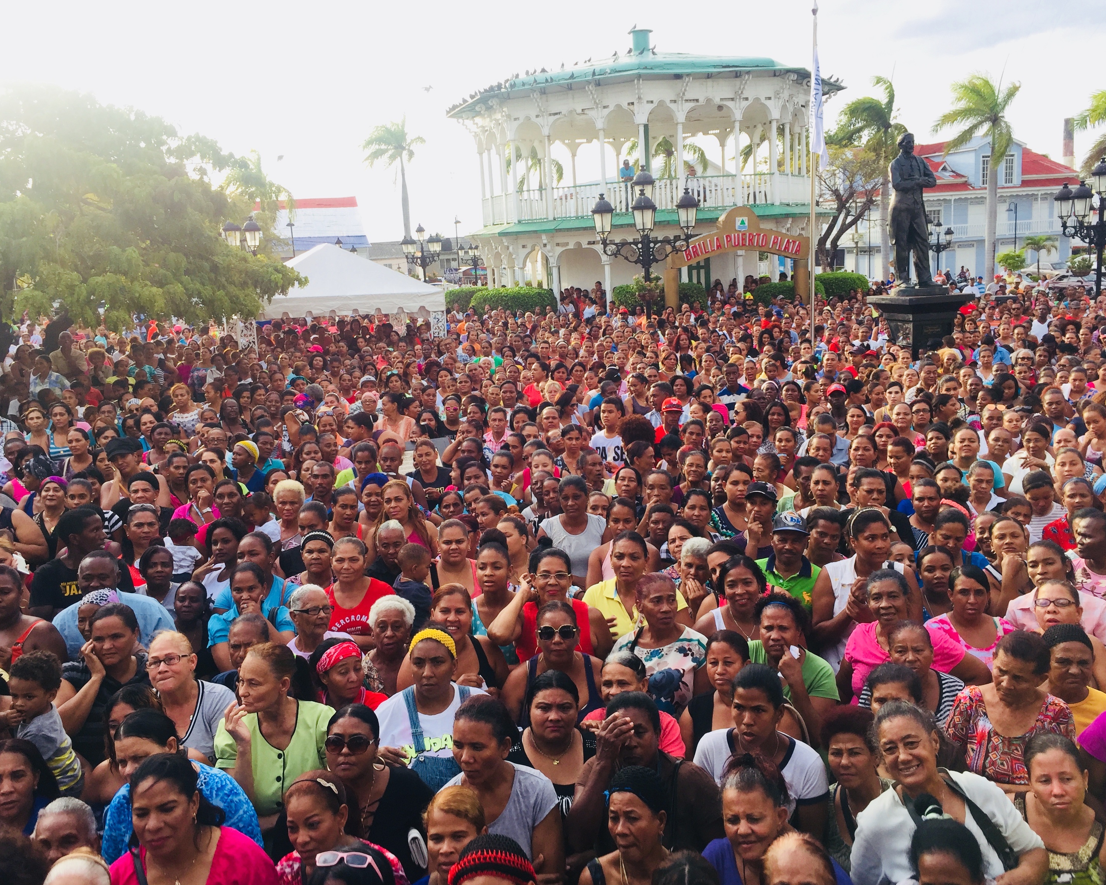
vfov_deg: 47.1
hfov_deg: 57.2
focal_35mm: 31
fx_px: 1015
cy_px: 447
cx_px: 549
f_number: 2.2
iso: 32
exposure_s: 1/273
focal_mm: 4.15
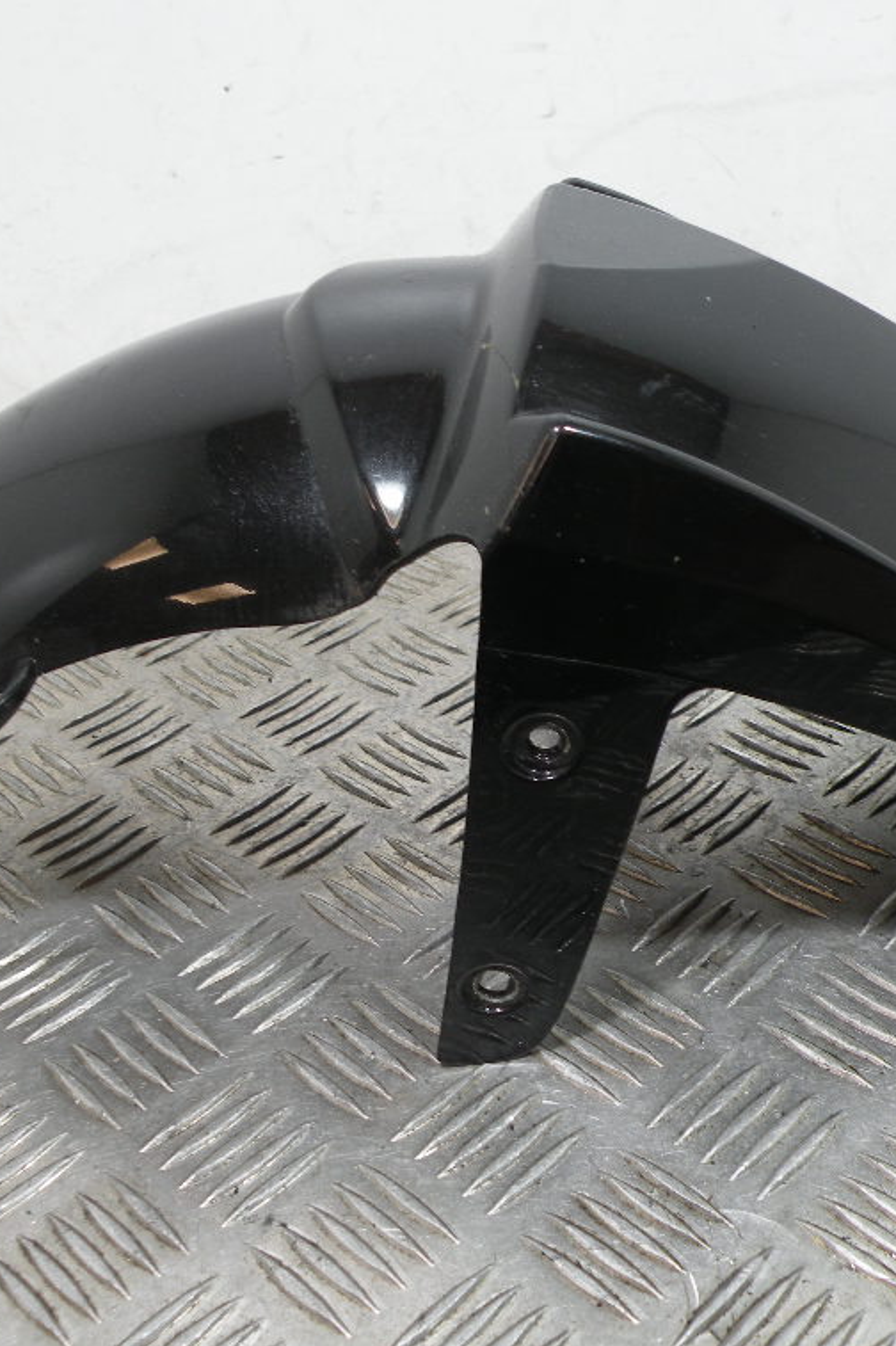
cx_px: 485
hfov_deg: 35.0
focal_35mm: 38
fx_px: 1420
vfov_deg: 50.7
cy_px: 667
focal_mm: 4.7
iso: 69
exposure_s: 1/59.6
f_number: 2.8
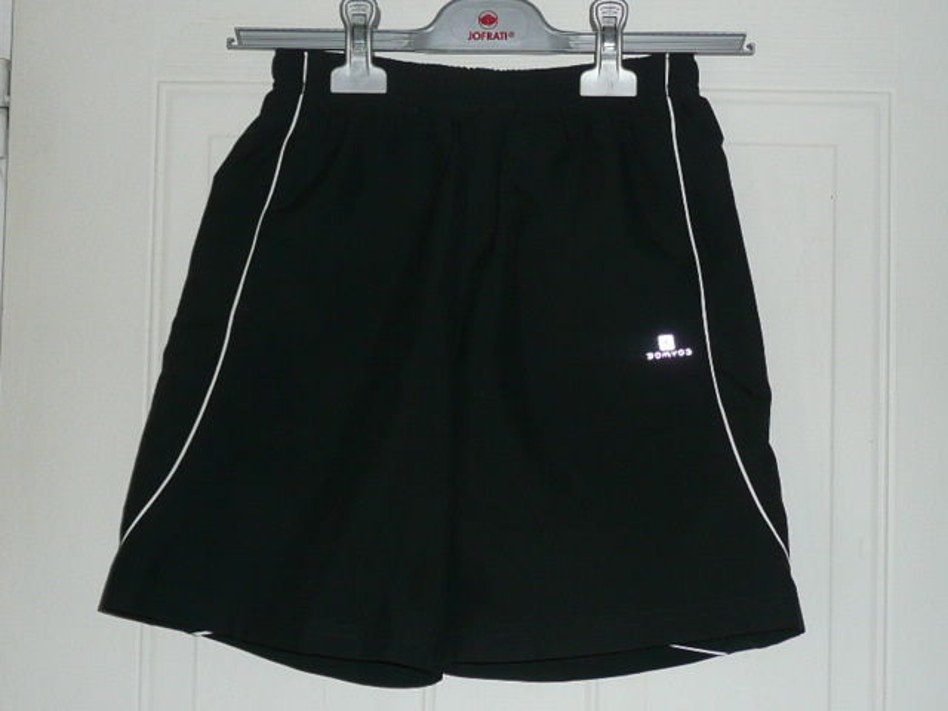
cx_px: 474
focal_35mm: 45
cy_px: 356
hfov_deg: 42.1
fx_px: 1232
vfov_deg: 32.2
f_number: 3.4
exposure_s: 1/30
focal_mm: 4.9
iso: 100
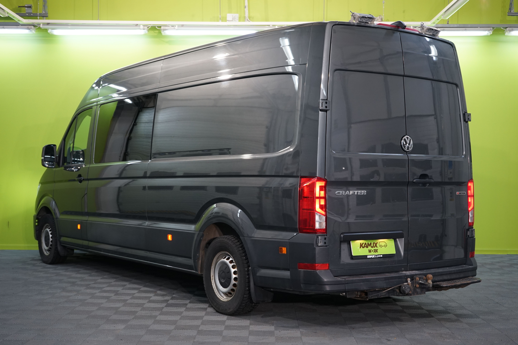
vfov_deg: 27.5
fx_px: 705
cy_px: 172
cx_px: 259
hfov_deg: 40.3
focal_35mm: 49
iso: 1000
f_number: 8
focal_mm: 49
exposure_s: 1/20
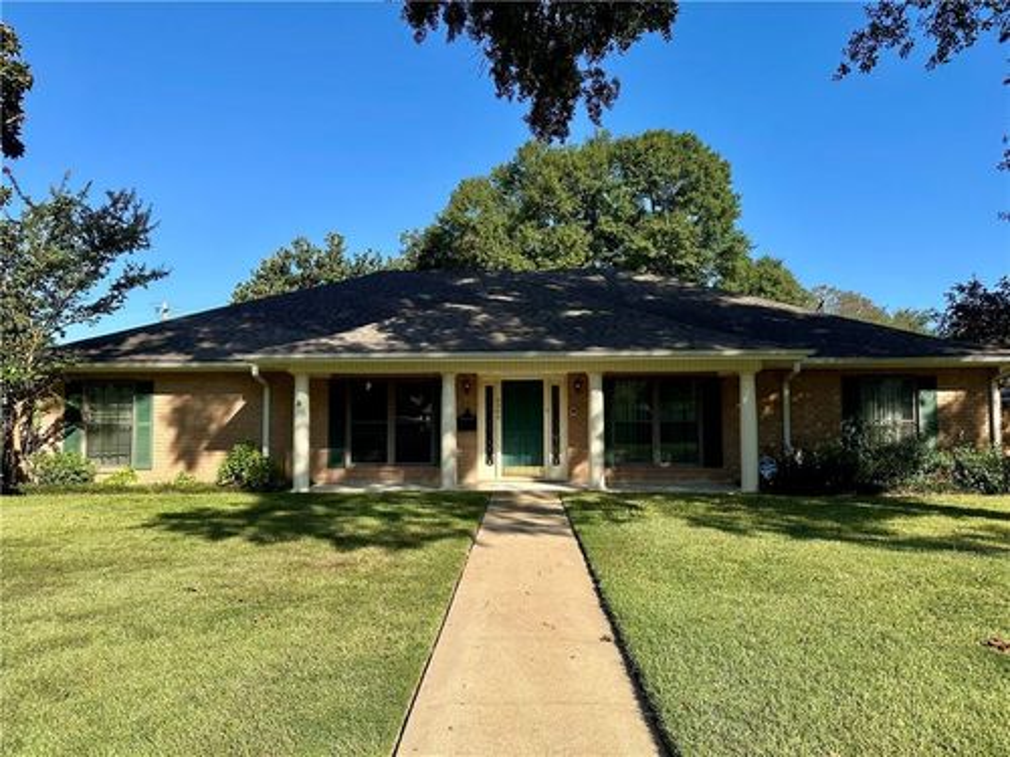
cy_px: 378
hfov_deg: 71.6
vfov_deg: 56.8
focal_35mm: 24
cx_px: 505
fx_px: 700
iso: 80
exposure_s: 1/2732
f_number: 1.78
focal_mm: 6.86
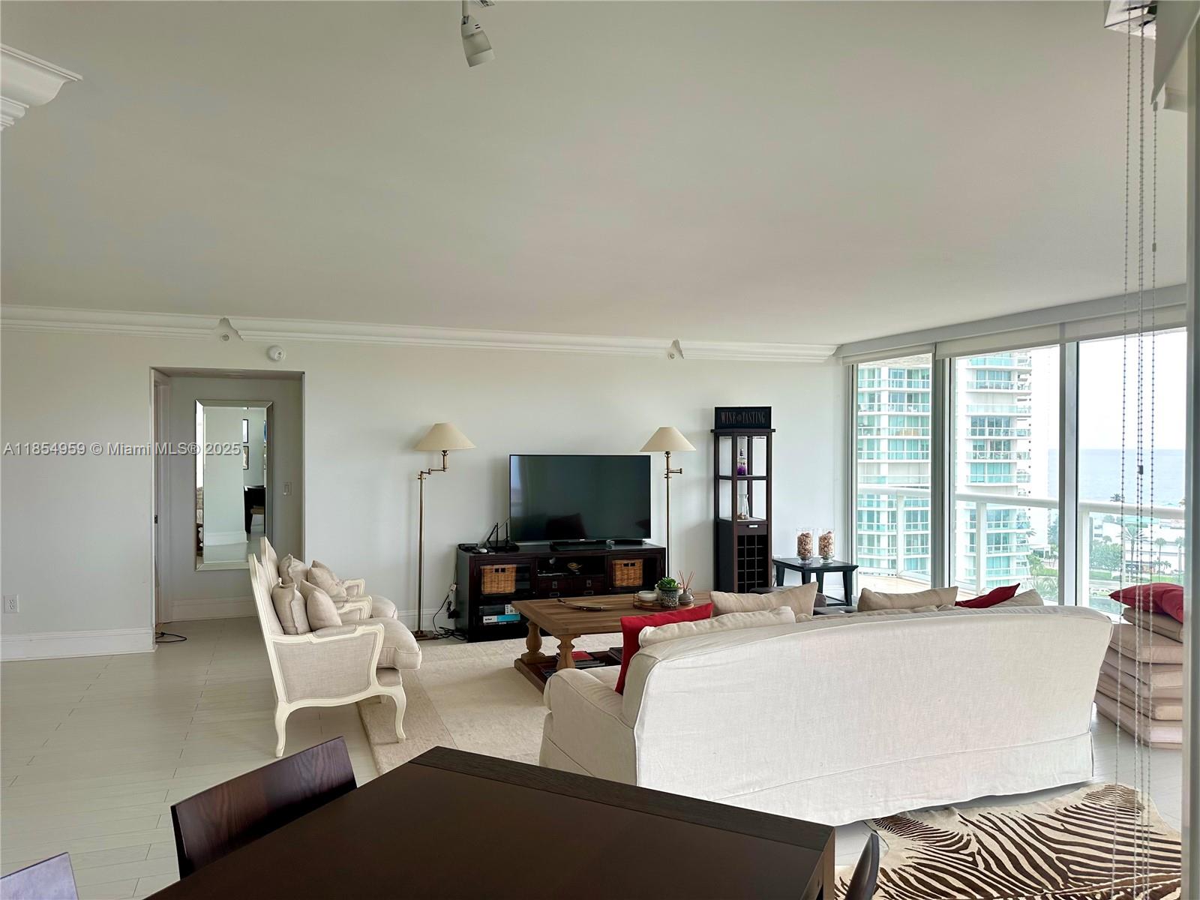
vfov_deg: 56.8
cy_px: 450
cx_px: 600
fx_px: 832
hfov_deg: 71.6
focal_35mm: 24
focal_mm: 6.86
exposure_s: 1/561
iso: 80
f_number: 1.78
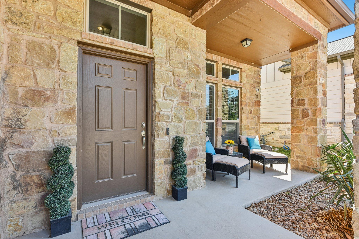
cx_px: 180
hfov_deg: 93.3
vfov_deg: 70.4
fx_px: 170
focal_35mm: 17
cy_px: 120
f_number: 8
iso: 100
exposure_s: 1/50
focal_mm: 17
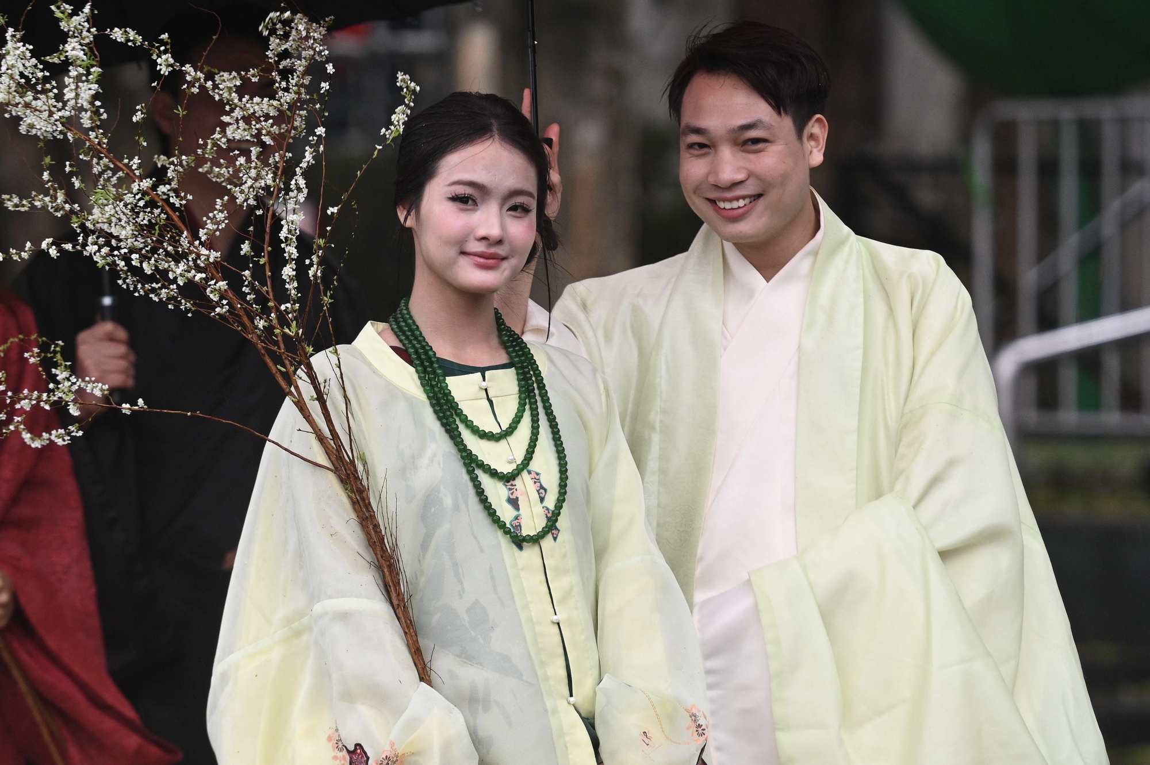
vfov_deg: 8.8
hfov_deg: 13.3
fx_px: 4948
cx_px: 575
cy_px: 382
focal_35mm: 155
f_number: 3.2
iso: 1000
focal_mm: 155
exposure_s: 1/250
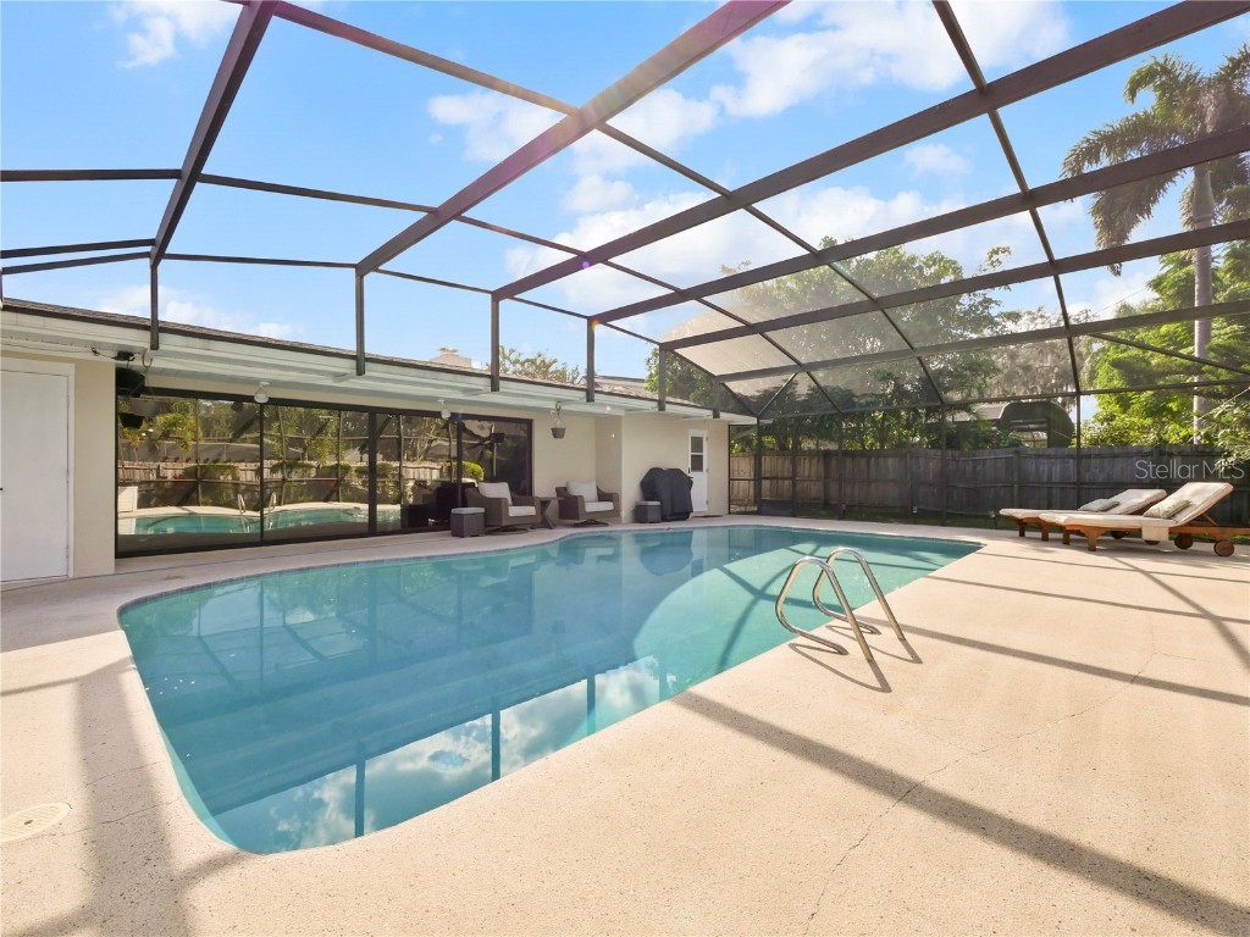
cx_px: 625
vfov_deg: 85.7
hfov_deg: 102.1
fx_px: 506
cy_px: 468
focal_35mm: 14
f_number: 7.1
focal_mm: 7
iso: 200
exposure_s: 1/320
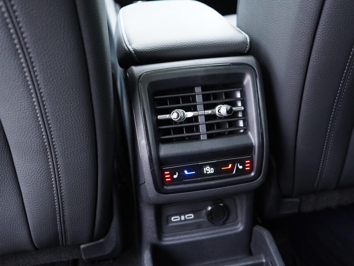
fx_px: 409
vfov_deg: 36.0
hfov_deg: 46.7
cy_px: 135
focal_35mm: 40
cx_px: 199
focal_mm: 24
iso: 1250
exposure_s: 1/40
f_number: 2.8
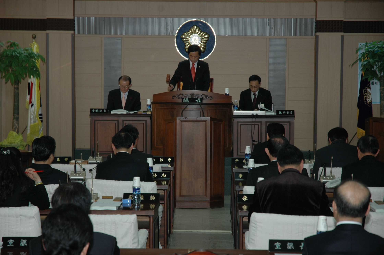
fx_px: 1119
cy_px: 128
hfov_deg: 19.5
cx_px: 192
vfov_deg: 13.0
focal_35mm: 105
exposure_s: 1/60
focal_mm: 70
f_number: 4.5
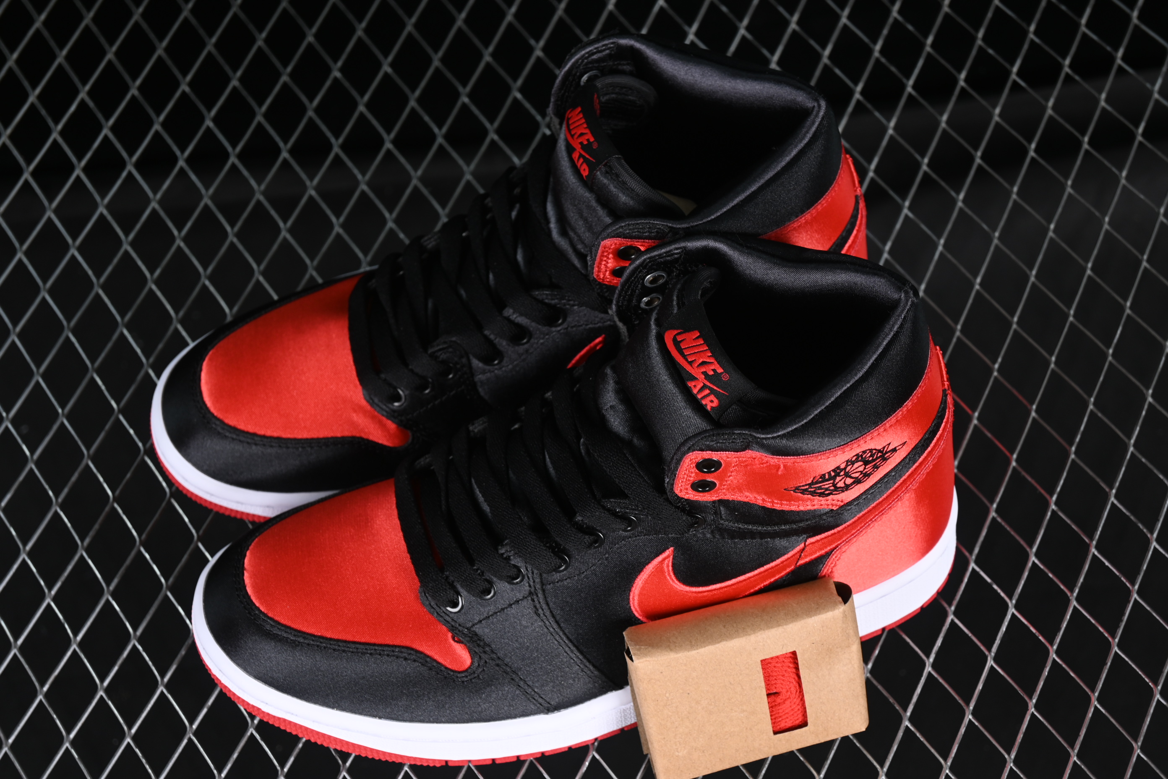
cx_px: 584
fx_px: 2433
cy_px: 390
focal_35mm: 75
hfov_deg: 27.0
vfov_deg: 18.2
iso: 160
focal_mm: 50
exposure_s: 1/50
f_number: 6.3
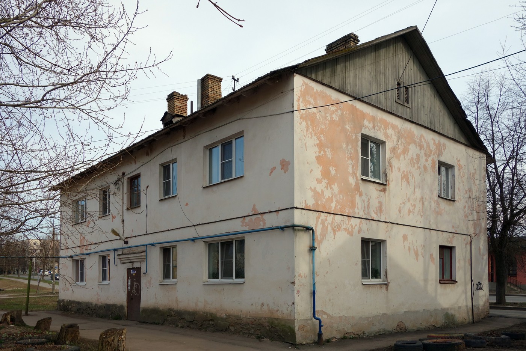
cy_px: 176
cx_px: 263
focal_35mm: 28
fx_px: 409
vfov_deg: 46.5
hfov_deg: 65.4
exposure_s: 1/400
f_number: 5.6
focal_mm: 10.4
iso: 125
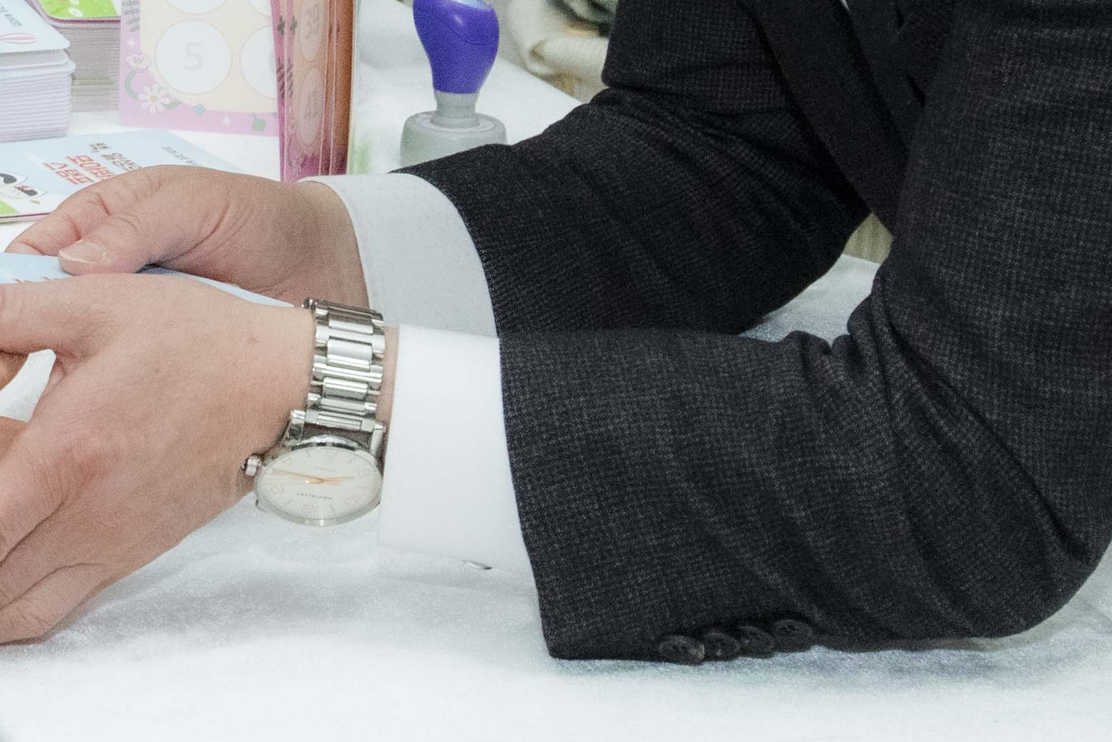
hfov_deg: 13.0
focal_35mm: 154
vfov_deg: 8.7
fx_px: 4758
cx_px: -224
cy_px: -363
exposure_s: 1/200
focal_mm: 34
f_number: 7.1
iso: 2000
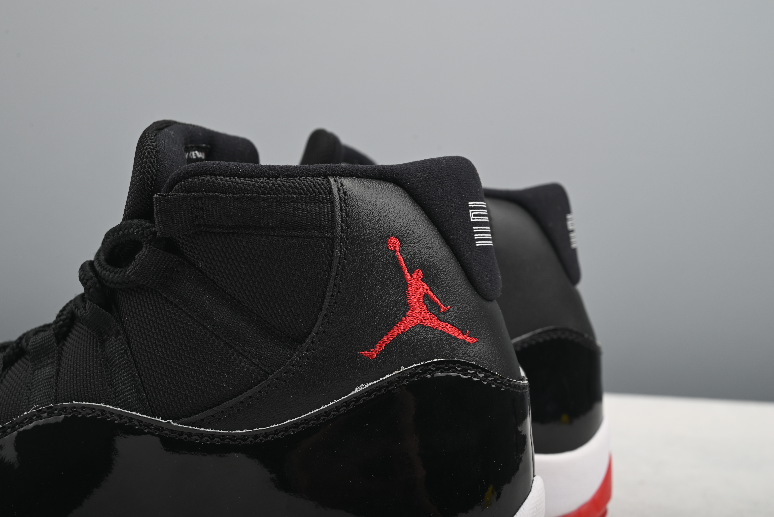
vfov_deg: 29.9
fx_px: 968
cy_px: 258
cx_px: 387
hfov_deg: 43.6
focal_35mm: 45
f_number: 11
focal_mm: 45
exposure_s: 1/200
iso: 100
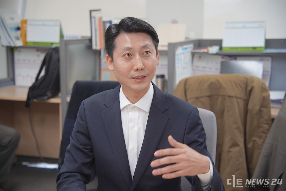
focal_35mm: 65
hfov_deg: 31.0
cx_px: 143
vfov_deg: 20.9
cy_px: 96
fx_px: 516
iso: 1600
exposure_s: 1/160
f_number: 4
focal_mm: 65
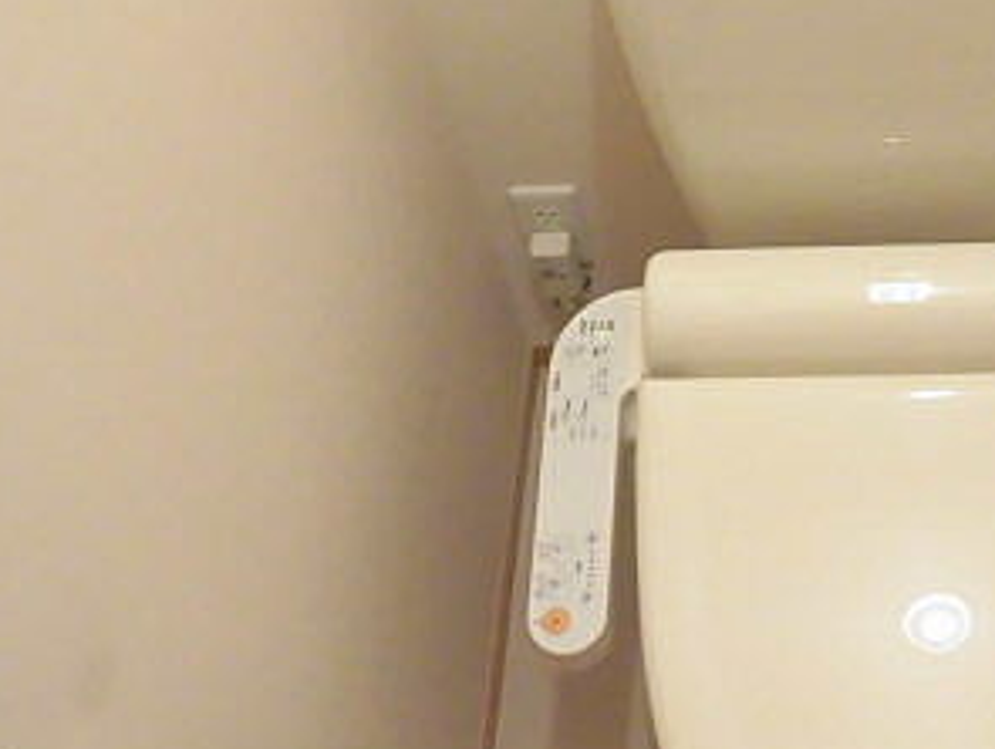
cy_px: 314
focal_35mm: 52
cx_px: 884
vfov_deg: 28.0
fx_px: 1497
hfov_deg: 34.8
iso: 800
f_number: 3.1
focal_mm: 4.3
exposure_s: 1/25
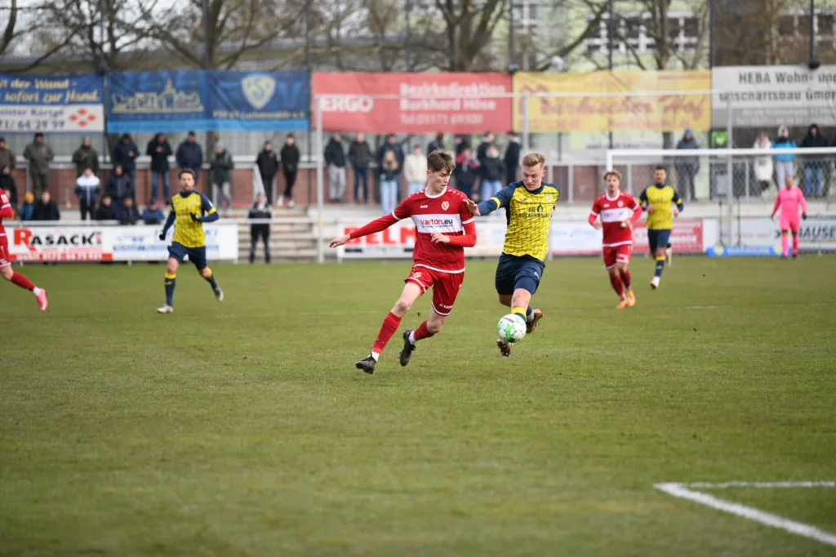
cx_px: 418
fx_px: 4643
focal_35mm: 200
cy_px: 278
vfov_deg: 6.9
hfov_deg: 10.3
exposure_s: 1/2500
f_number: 2.8
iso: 800
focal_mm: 200
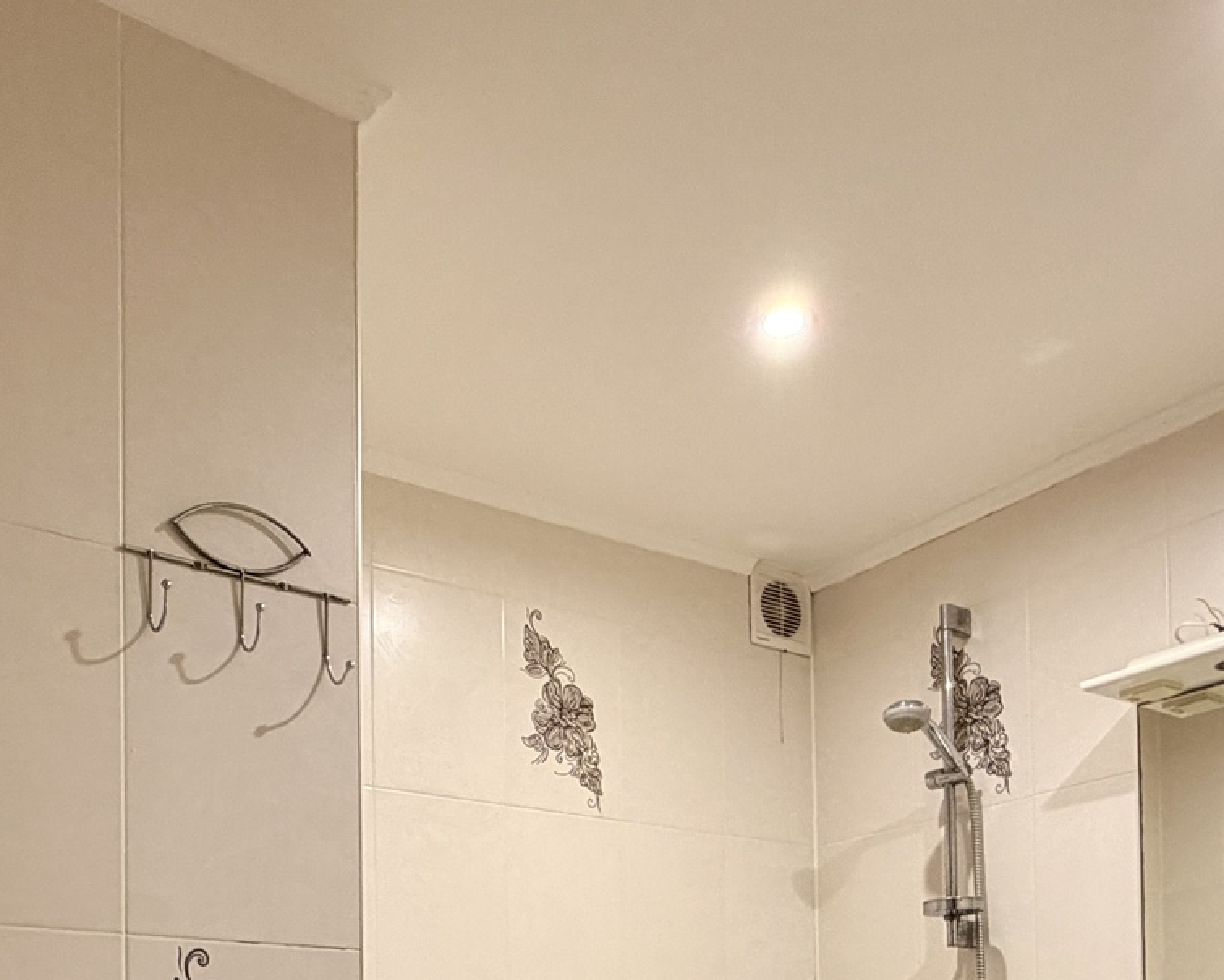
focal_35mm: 37
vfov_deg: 34.4
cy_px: 1090
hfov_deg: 49.0
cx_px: 534
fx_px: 1341
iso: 250
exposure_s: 1/50
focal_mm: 2.22
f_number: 2.2
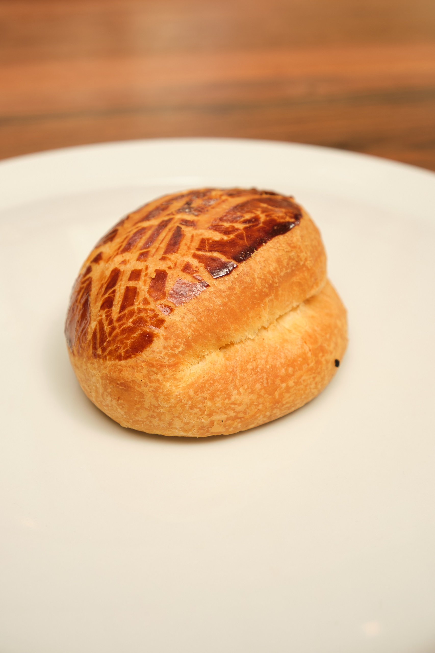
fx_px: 852
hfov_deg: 28.6
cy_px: 326
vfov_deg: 41.9
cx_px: 218
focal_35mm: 47
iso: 200
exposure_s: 1/125
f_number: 5.6
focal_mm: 31.5
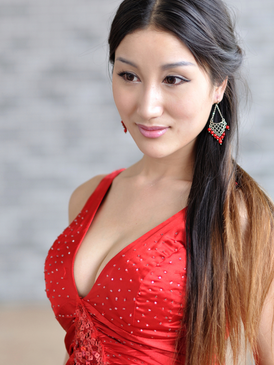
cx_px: 131
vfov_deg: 13.4
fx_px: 1557
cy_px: 199
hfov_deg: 10.1
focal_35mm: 148
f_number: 2.8
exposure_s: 1/125
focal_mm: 85
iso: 200
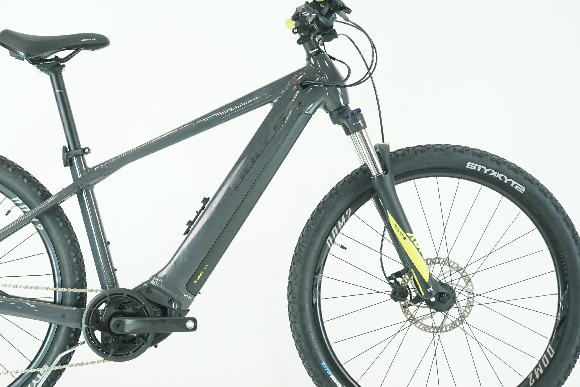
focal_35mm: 91
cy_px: 192
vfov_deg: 15.0
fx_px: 1466
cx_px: 189
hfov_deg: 22.3
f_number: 5.6
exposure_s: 1/200
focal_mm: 65
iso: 2500
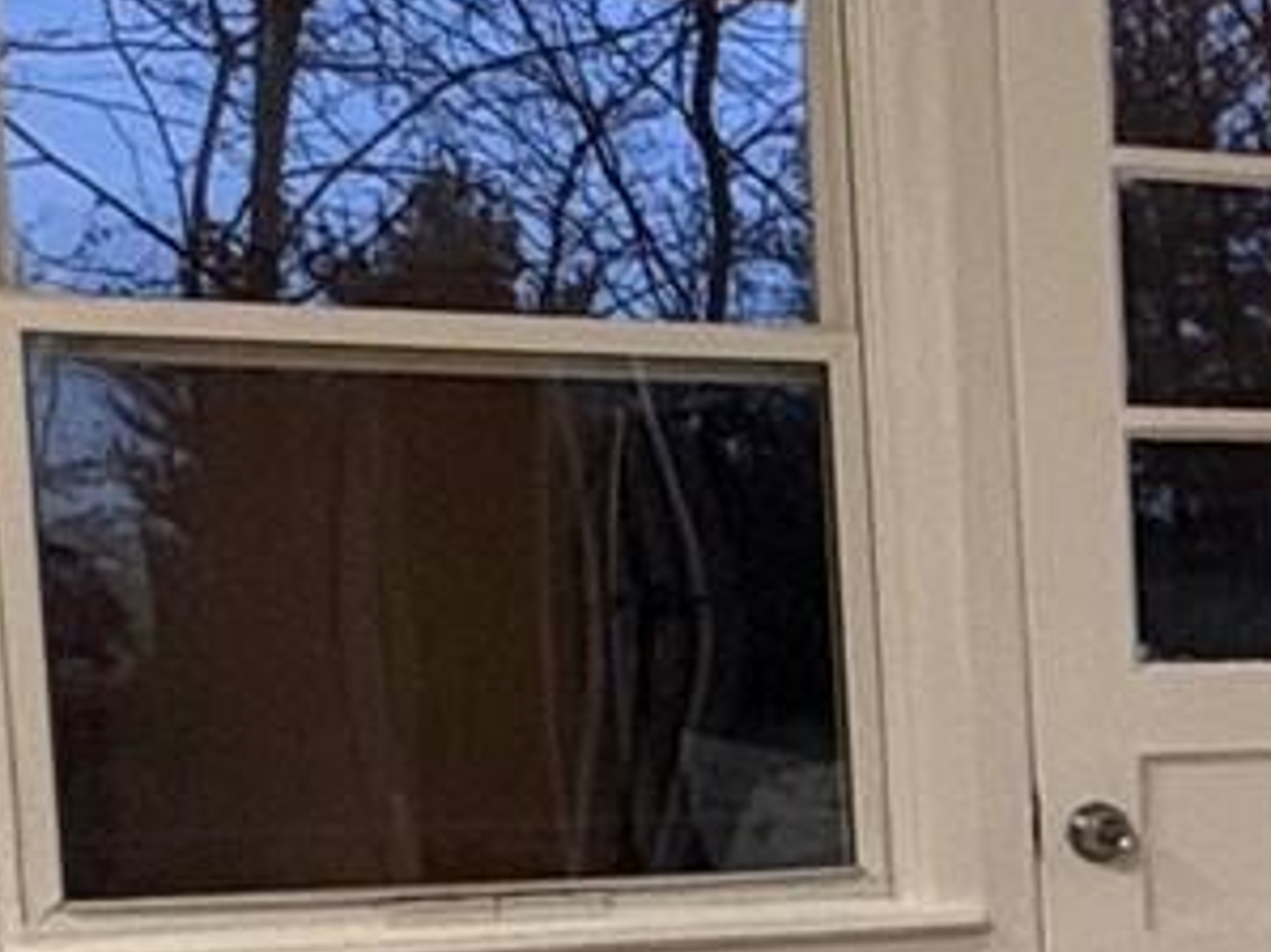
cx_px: 2759
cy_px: 897
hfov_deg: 15.2
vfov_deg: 15.2
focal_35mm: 96
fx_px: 3523
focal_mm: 2.22
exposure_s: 1/60
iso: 250
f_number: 2.2
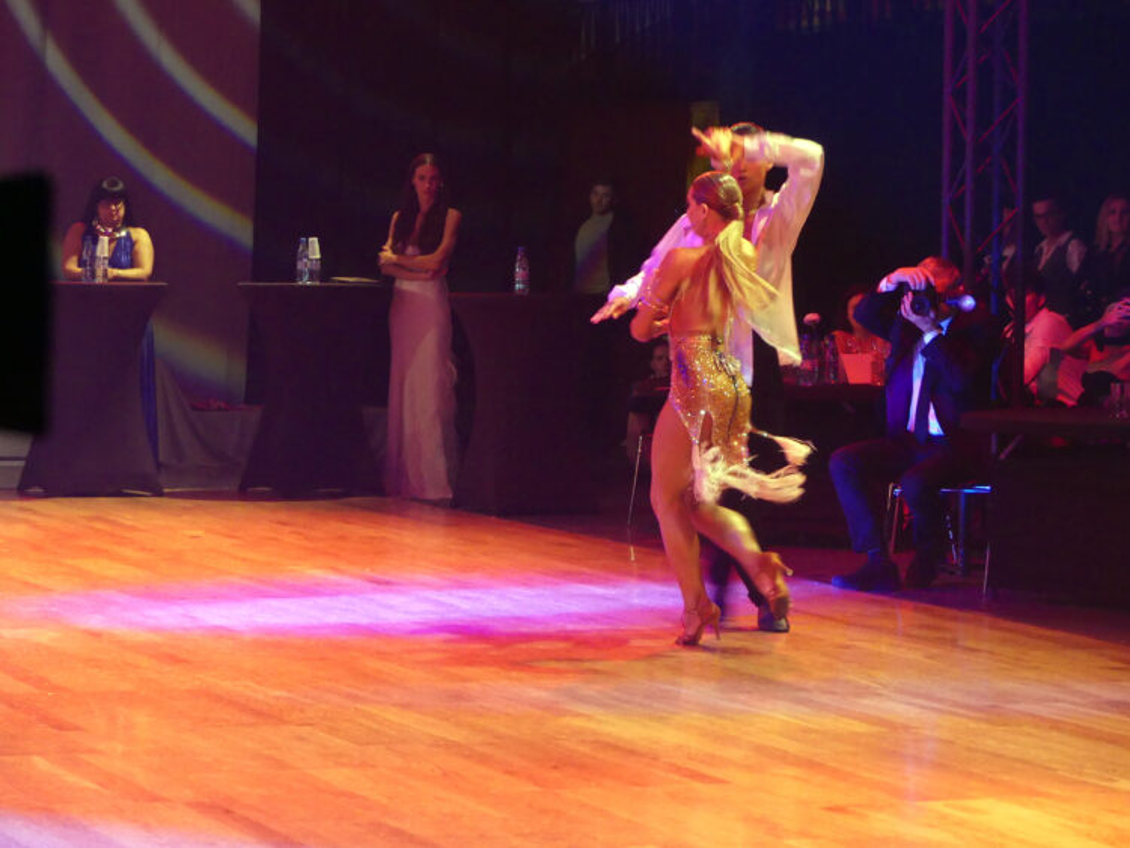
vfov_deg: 10.5
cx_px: 565
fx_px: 4637
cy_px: 424
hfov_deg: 13.9
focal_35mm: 142
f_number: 2.8
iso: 800
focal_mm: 25.6
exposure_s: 1/80
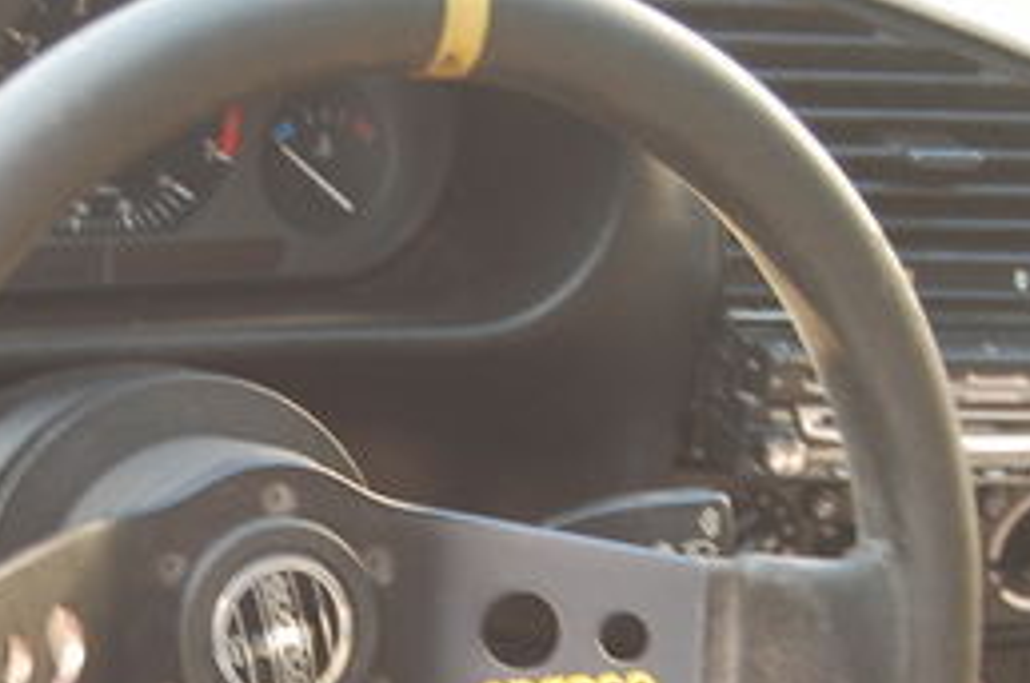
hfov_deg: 17.7
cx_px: 244
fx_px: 3291
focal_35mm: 115
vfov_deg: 11.8
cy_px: 619
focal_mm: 31
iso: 640
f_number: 4.5
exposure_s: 1/30
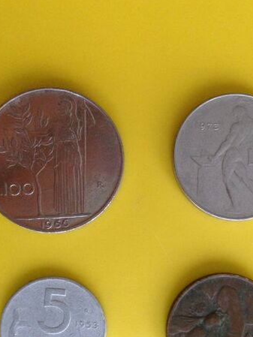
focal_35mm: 47
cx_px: 137
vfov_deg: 40.0
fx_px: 458
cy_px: 224
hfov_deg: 30.9
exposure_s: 1/20
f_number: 2.4
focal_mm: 4.12
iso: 200
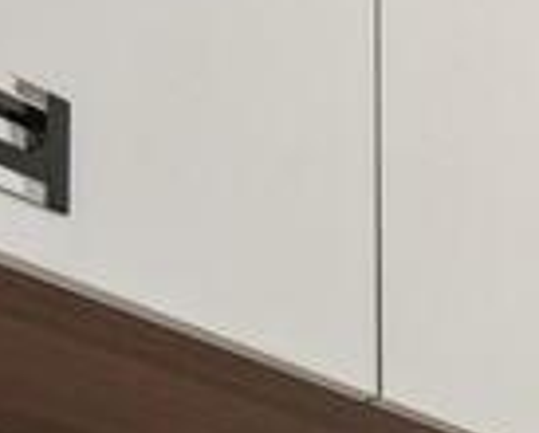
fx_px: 1134
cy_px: 929
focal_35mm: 71
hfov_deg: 19.5
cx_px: 988
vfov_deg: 15.7
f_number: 8
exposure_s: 1/8
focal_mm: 13
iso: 100
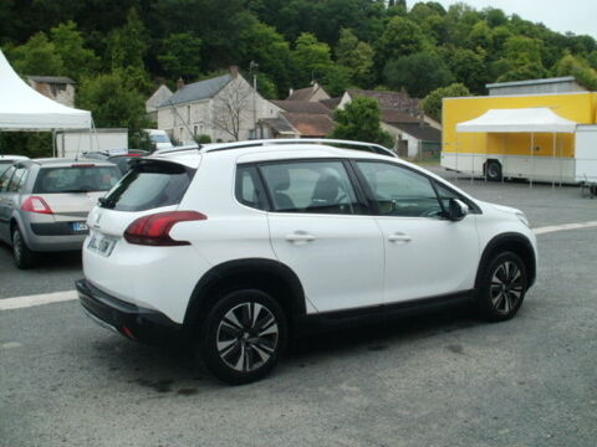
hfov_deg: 51.4
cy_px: 224
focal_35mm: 36
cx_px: 298
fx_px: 621
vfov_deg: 39.7
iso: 200
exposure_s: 1/250
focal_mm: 6.3
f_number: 5.6
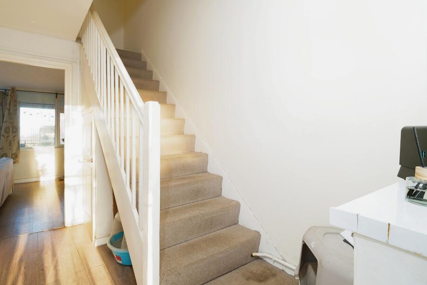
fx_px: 214
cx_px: 193
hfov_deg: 89.7
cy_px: 141
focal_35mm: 18
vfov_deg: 67.4
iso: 125
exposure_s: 1/10
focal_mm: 16
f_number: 8
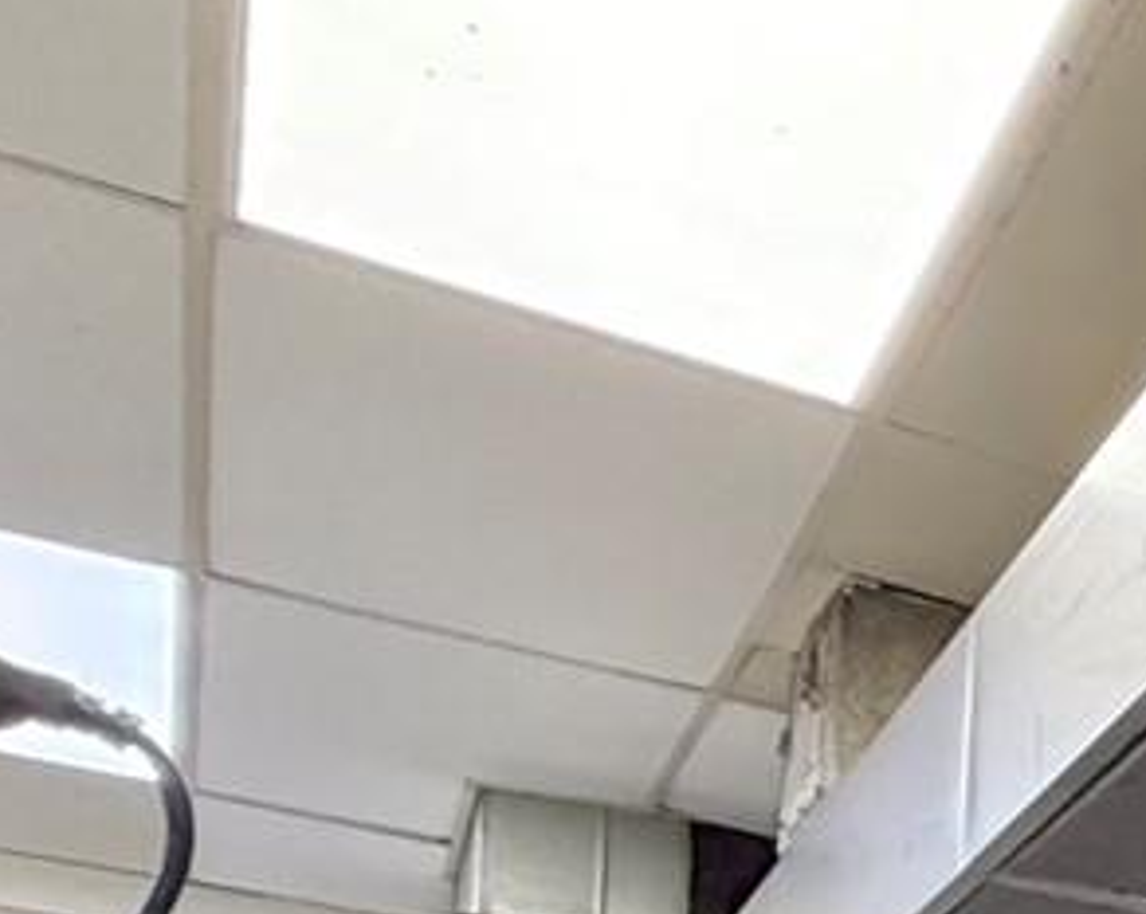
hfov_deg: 16.5
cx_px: 2492
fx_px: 2541
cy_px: 1498
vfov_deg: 17.6
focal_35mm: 75
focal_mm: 2.22
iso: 320
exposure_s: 1/60
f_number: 2.2
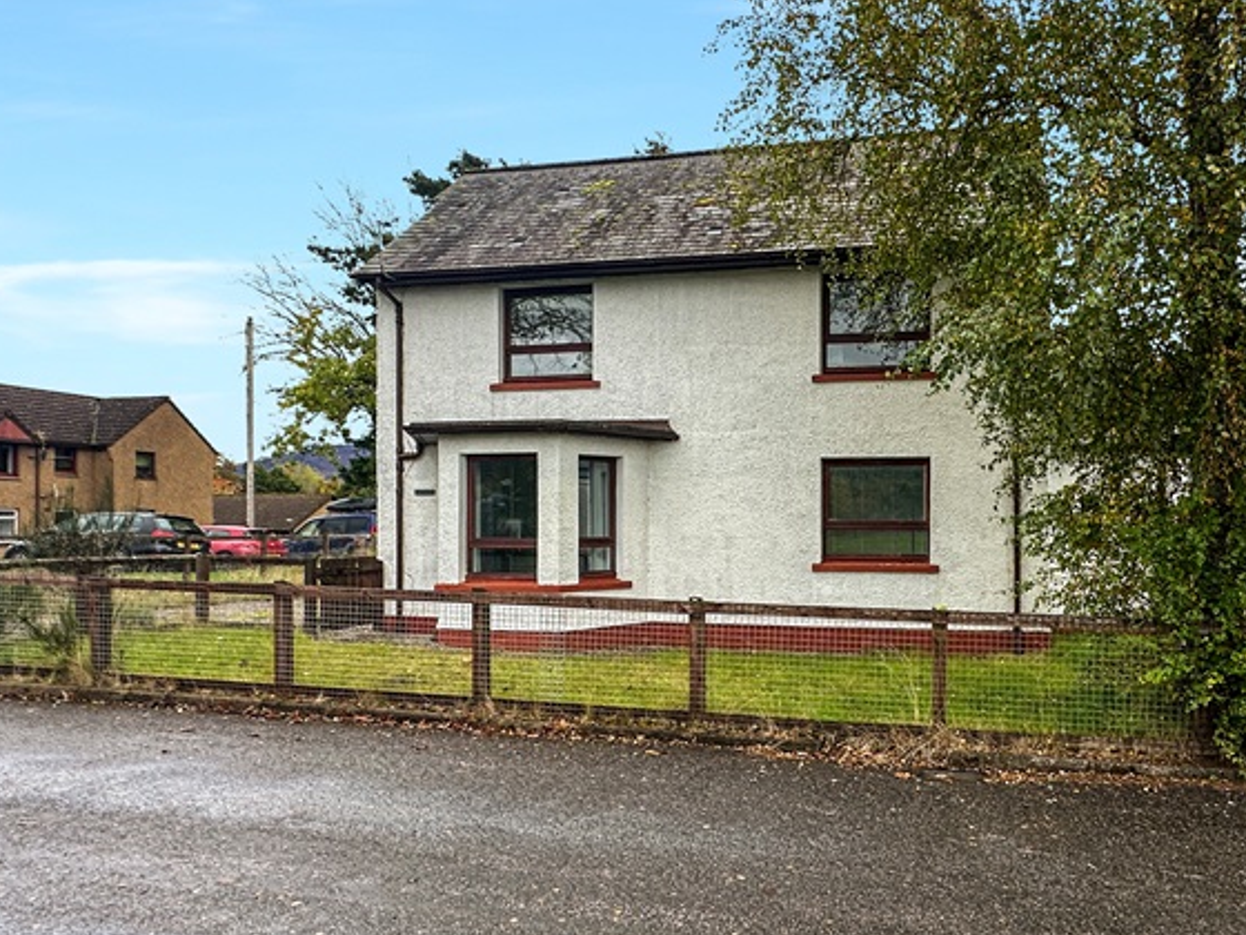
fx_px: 900
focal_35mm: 25
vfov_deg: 54.8
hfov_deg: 68.1
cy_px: 494
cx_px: 797
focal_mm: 2.22
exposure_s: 1/180
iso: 40
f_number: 2.2
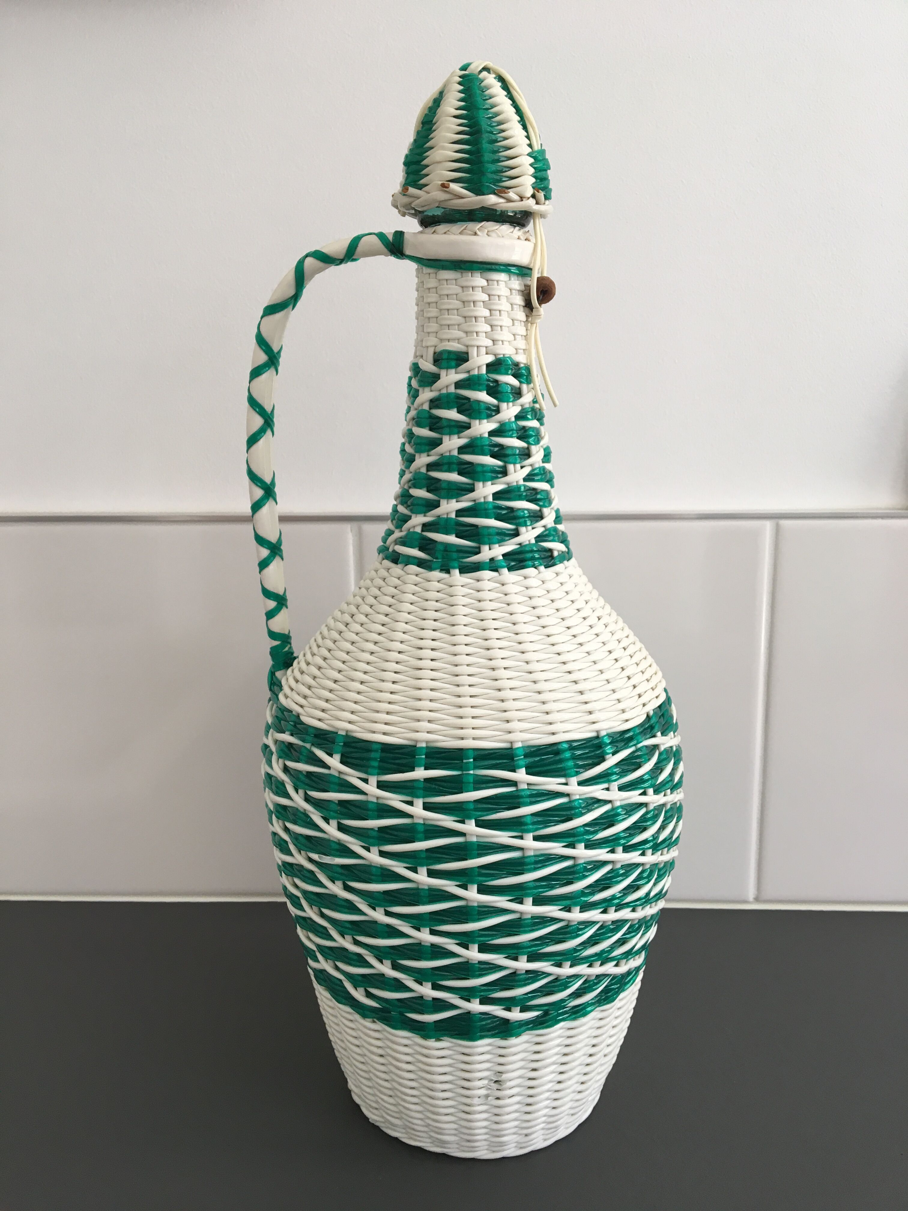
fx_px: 1014
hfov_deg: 48.2
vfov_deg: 61.7
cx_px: 454
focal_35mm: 29
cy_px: 606
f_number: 2.2
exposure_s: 1/33
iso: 25
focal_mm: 4.15
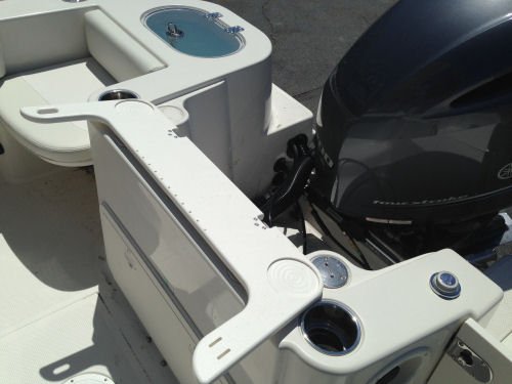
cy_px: 192
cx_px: 256
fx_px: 488
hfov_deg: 55.4
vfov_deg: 42.9
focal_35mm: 33
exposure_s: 1/6024
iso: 50
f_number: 2.4
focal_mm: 4.12
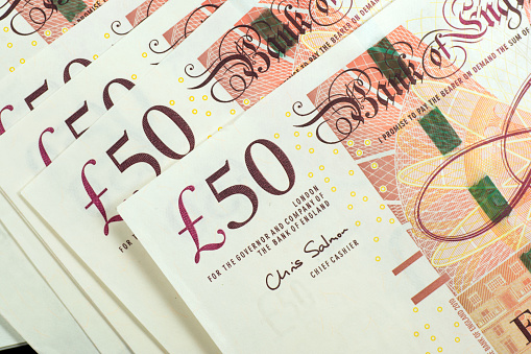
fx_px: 1990
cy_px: 177
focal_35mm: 135
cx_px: 266
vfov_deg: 10.2
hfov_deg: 15.2
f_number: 7.1
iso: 100
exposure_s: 1/100
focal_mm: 90
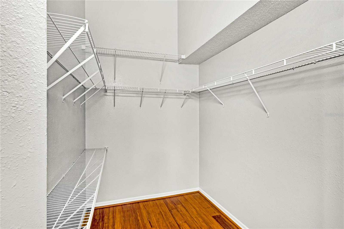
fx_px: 158
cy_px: 114
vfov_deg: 72.0
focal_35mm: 16
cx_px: 172
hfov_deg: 95.0
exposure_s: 1/3.33
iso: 320
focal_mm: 11
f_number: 13
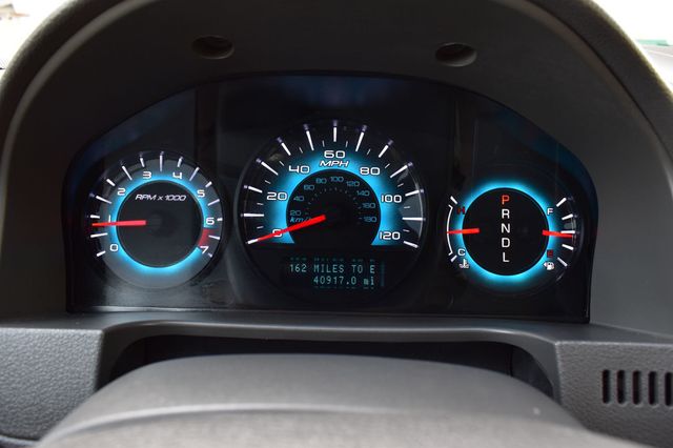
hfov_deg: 59.5
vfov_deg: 41.7
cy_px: 224
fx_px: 589
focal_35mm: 32
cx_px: 336
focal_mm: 21
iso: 400
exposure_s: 1/30
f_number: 7.1
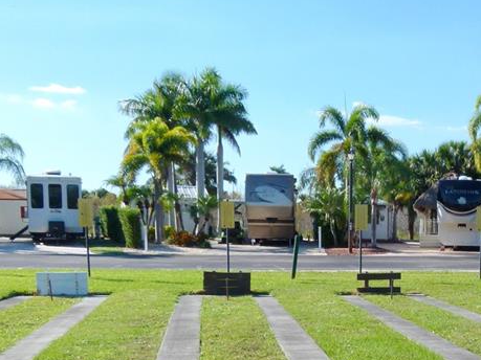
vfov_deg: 24.2
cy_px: 356
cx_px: 418
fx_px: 806
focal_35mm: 58
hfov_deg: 31.9
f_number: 4
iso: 100
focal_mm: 4.7
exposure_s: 1/800
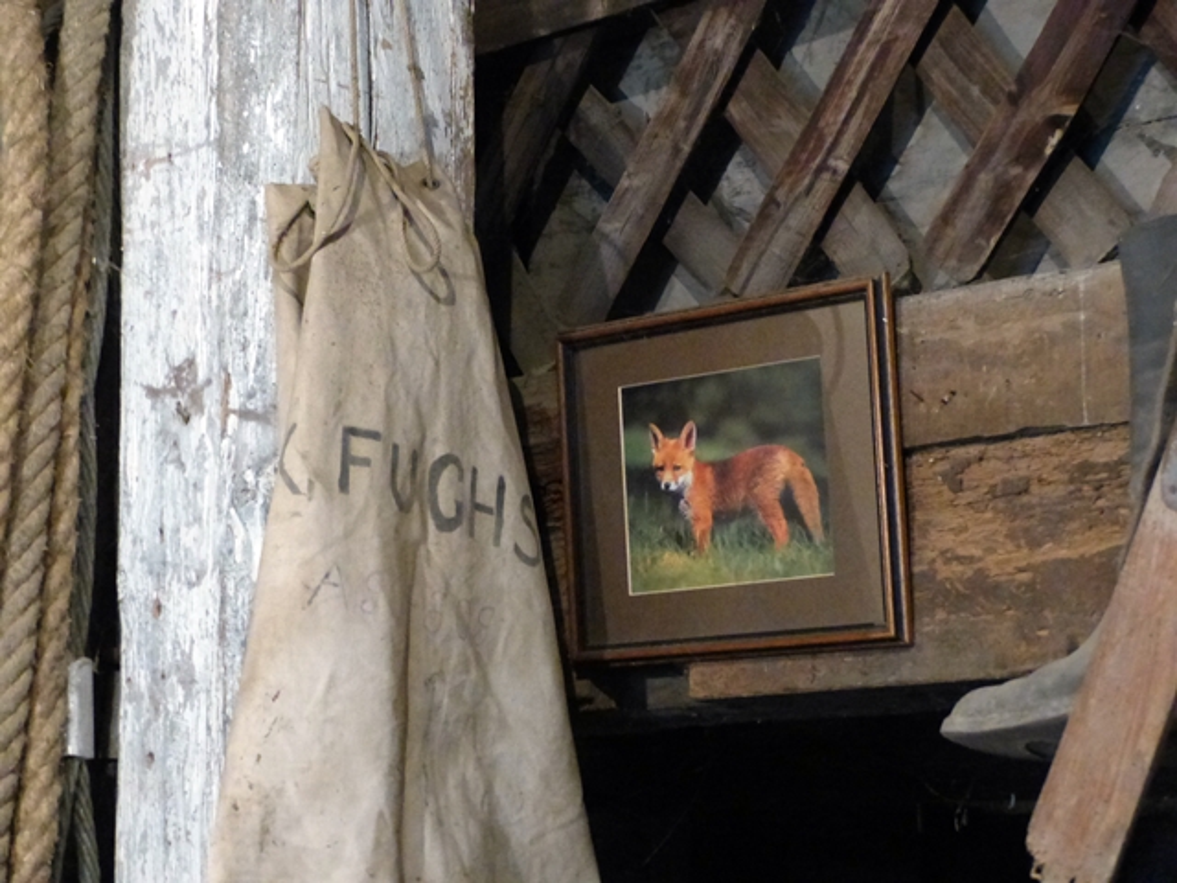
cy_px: 442
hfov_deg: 22.0
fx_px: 3026
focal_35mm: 89
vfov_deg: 16.6
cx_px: 588
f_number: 2.8
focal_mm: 16
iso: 1250
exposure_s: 1/15
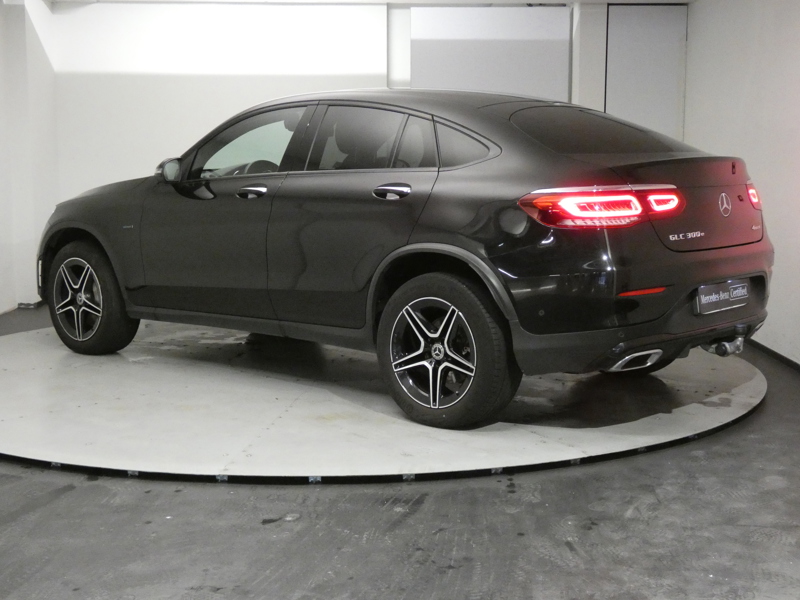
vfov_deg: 30.3
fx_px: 1109
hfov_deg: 39.7
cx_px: 400
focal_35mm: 48
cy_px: 300
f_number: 3.8
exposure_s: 1/50
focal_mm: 8.6
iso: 1600
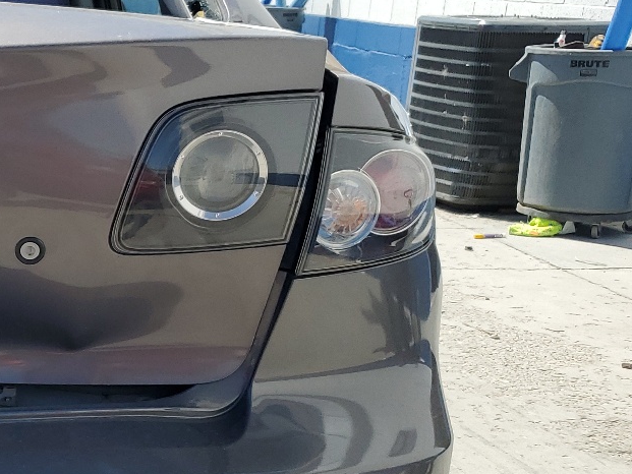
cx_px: -166
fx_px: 1223
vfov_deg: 21.8
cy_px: 340
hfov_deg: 25.4
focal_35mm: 67
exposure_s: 1/3333
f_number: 1.5
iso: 50
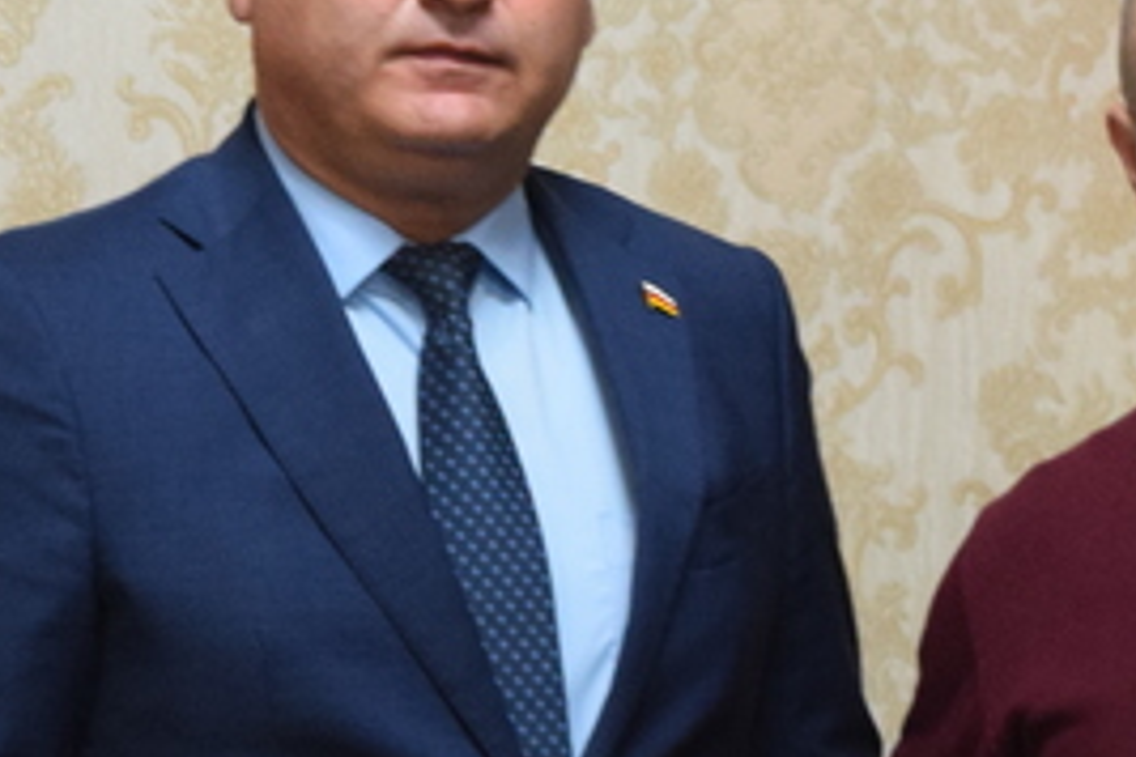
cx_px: 787
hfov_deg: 11.4
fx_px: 5680
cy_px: 644
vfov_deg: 7.6
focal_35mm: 180
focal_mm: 40
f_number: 4.8
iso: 1600
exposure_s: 1/60
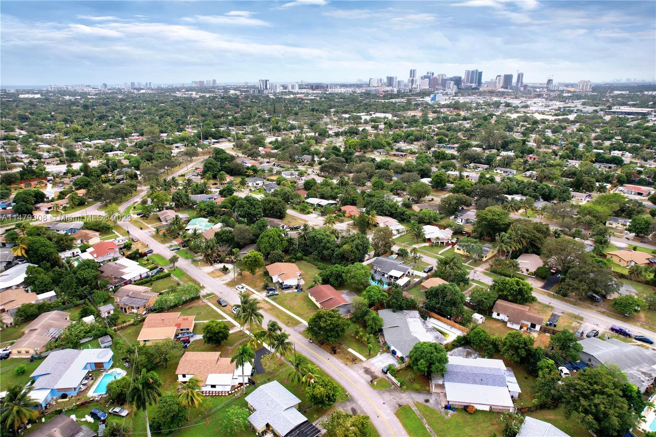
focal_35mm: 22
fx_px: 401
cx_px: 328
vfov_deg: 57.2
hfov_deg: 78.6
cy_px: 218
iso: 100
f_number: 2.8
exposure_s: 1/1250
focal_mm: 8.38
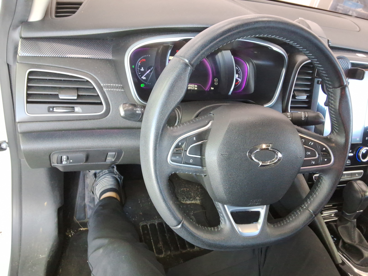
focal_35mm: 28
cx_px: 184
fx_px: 298
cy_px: 138
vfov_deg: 49.7
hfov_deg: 63.4
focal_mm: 2.91
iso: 144
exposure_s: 1/40
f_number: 1.9
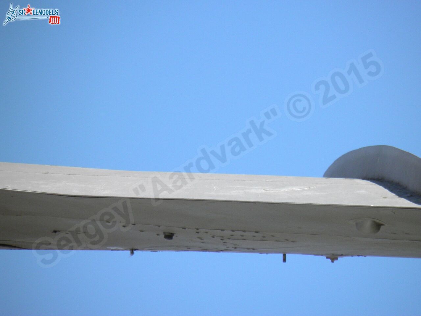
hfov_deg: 2.4
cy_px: 158
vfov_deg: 1.8
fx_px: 10216
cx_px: 210
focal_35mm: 840
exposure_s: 1/800
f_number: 5.6
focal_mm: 147
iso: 125
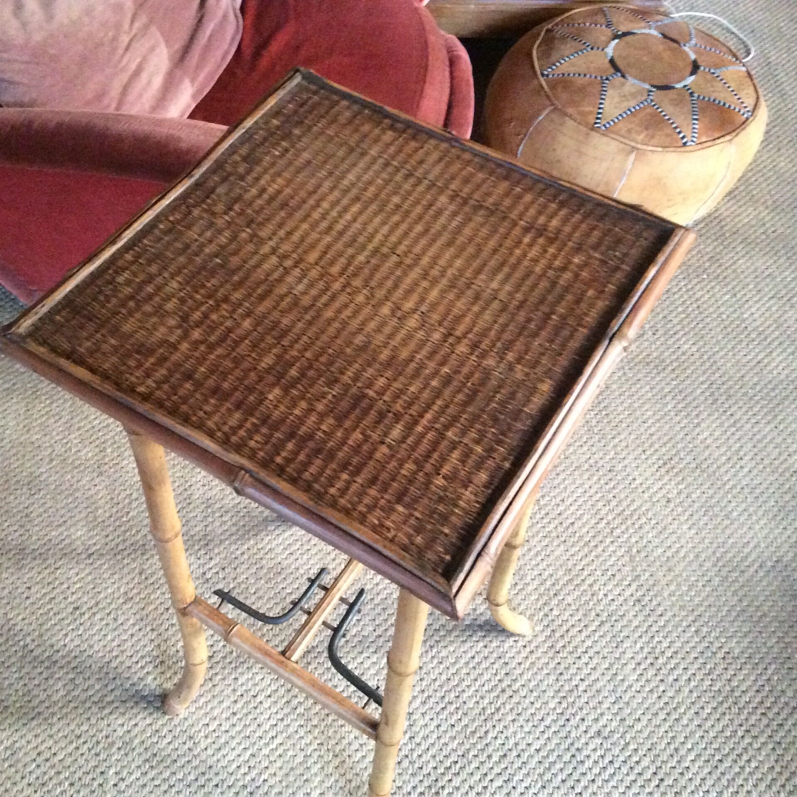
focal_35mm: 38
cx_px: 352
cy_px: 400
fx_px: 990
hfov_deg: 43.8
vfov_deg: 43.9
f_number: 2.4
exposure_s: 1/17
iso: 500
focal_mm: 3.3
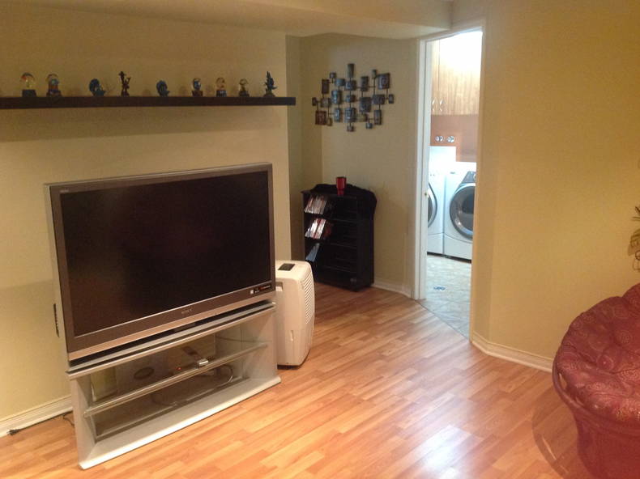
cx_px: 320
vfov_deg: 40.7
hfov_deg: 52.6
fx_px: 647
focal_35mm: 35
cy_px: 240
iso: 400
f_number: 2.4
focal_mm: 4.28
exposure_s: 1/15
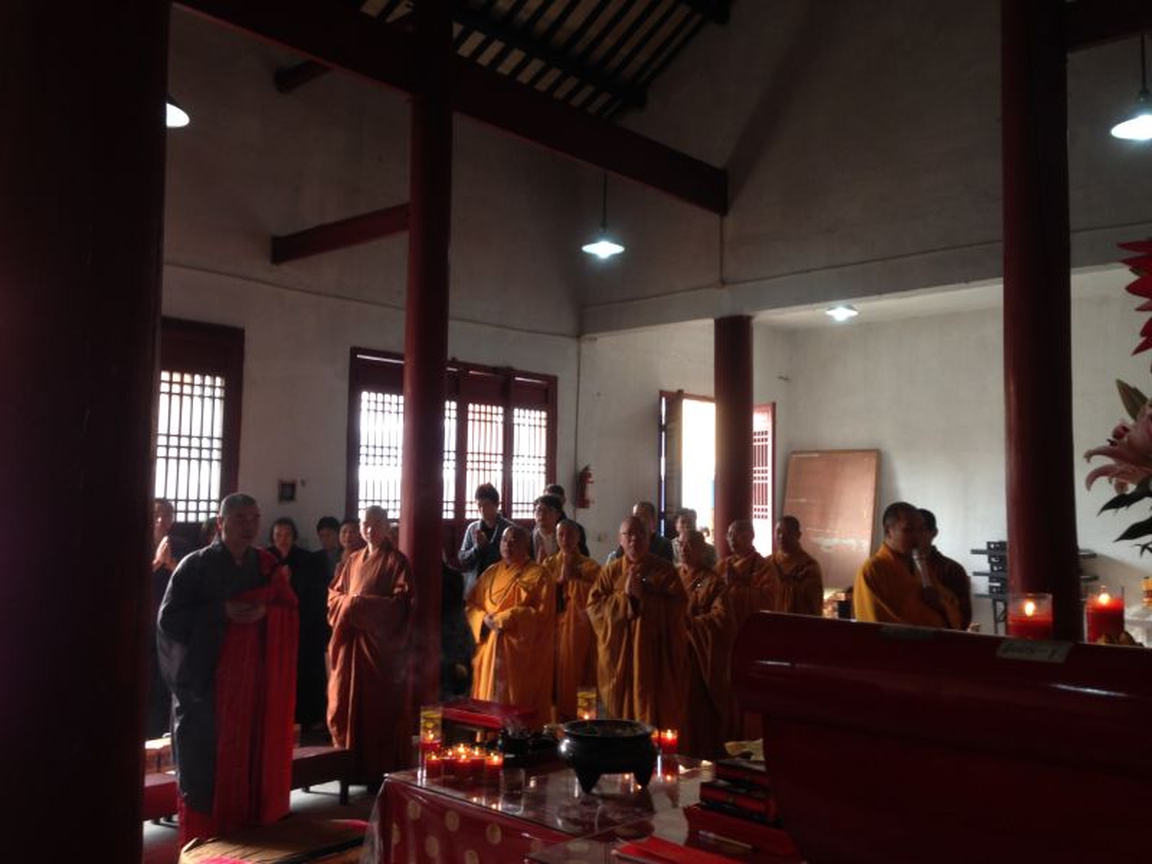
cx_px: 576
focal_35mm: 33
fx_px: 1098
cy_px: 432
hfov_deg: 55.4
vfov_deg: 42.9
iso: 50
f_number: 2.4
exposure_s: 1/20
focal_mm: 4.12
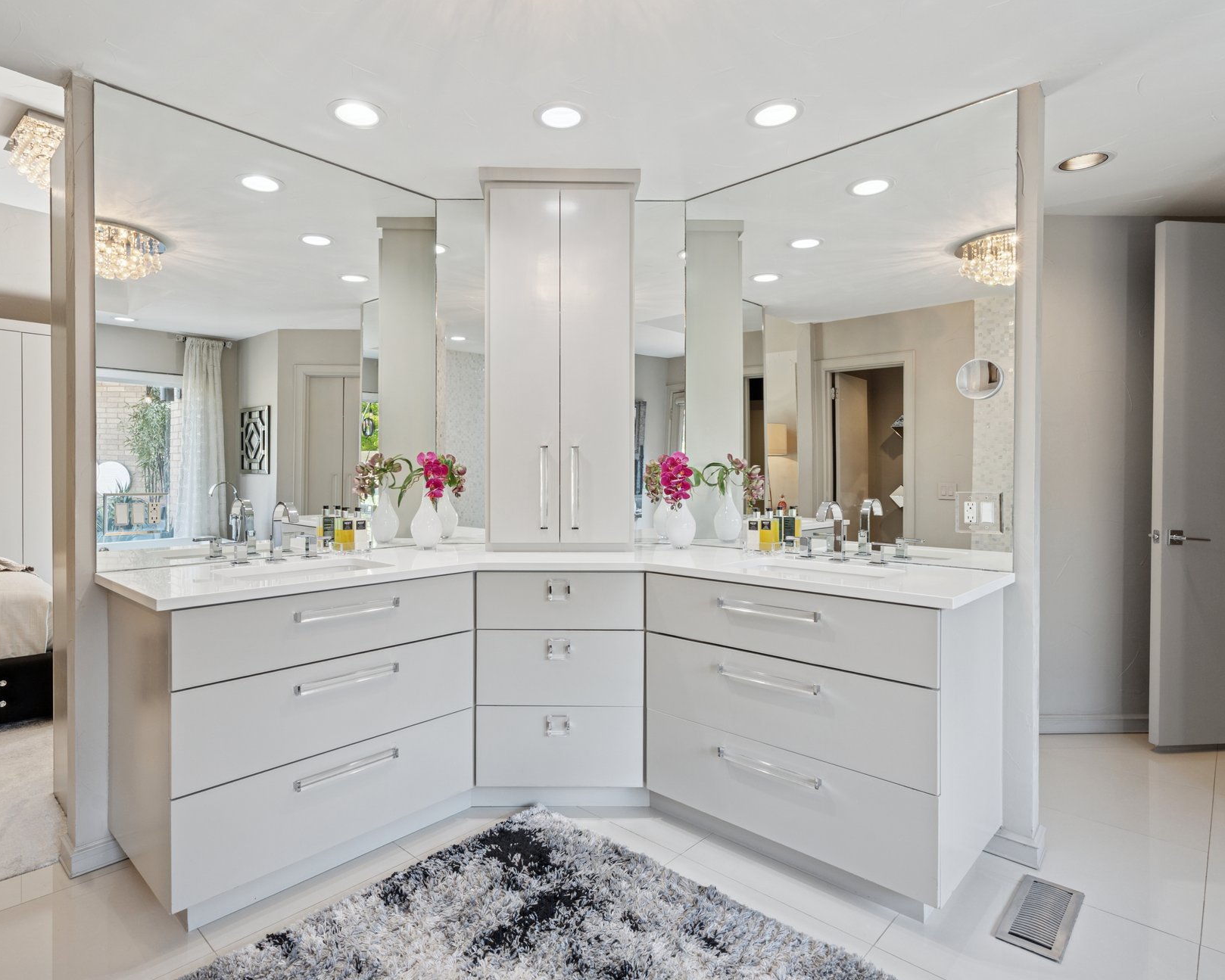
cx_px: 566
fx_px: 689
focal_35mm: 19
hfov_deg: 83.1
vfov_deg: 70.9
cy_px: 479
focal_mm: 16
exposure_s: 1/125
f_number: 8
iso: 200
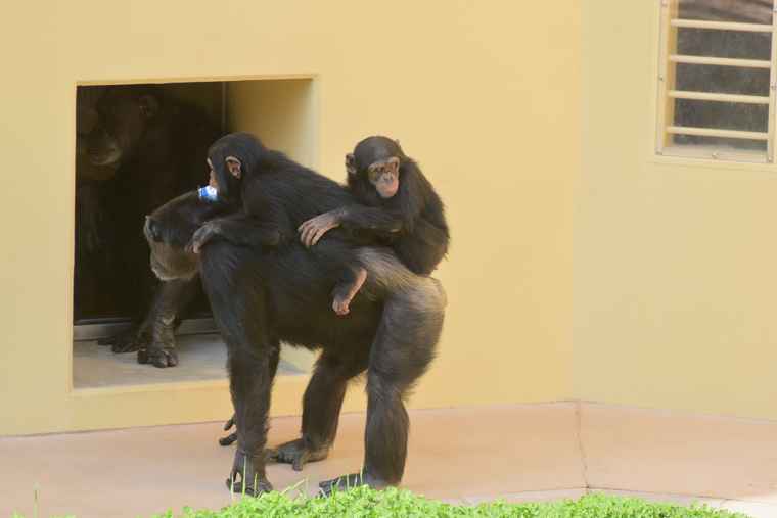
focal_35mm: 360
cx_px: 388
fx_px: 7771
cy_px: 259
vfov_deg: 3.8
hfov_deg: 5.7
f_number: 5.6
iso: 200
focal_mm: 240
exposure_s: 1/250
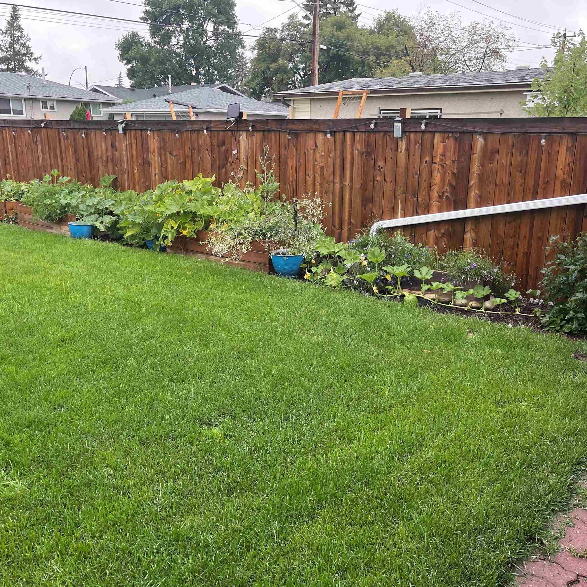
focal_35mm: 31
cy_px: 291
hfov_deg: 52.5
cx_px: 291
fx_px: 595
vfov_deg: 52.5
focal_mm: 5.1
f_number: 1.6
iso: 125
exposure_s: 1/121
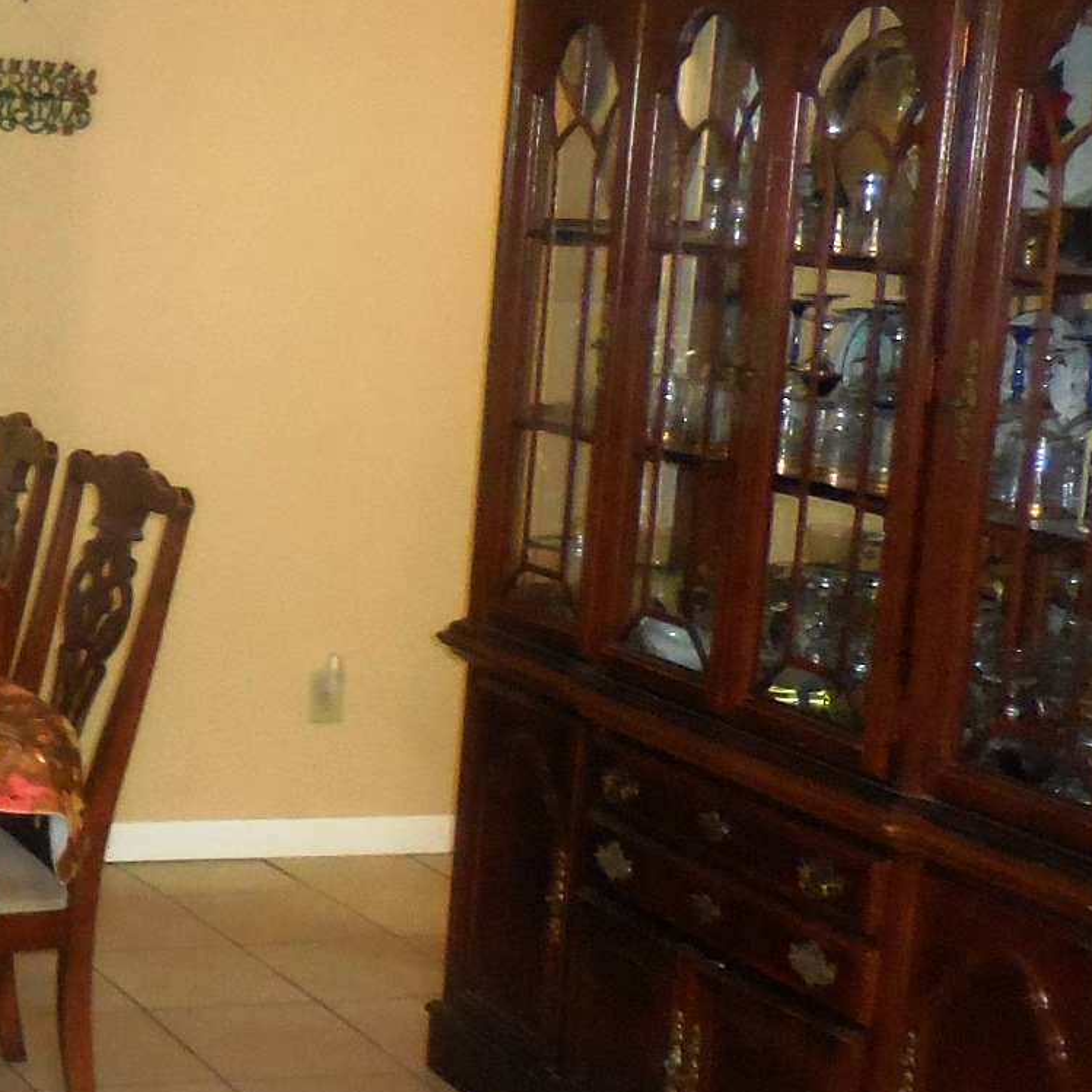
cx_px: -503
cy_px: 531
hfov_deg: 21.6
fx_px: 2427
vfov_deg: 25.4
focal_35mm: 68
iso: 720
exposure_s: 1/25
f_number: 3.3
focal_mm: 4.5
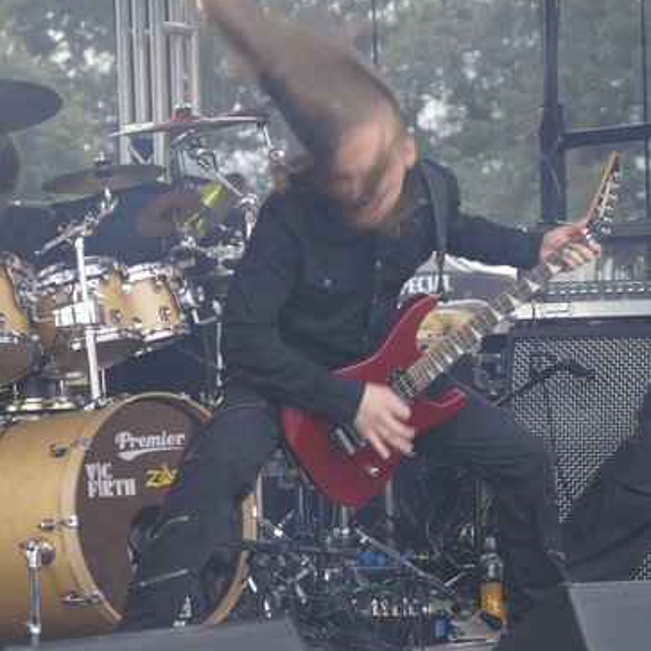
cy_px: 327
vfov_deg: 12.9
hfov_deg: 12.9
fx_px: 2872
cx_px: 326
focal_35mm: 135
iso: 100
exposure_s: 1/100
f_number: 4
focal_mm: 70
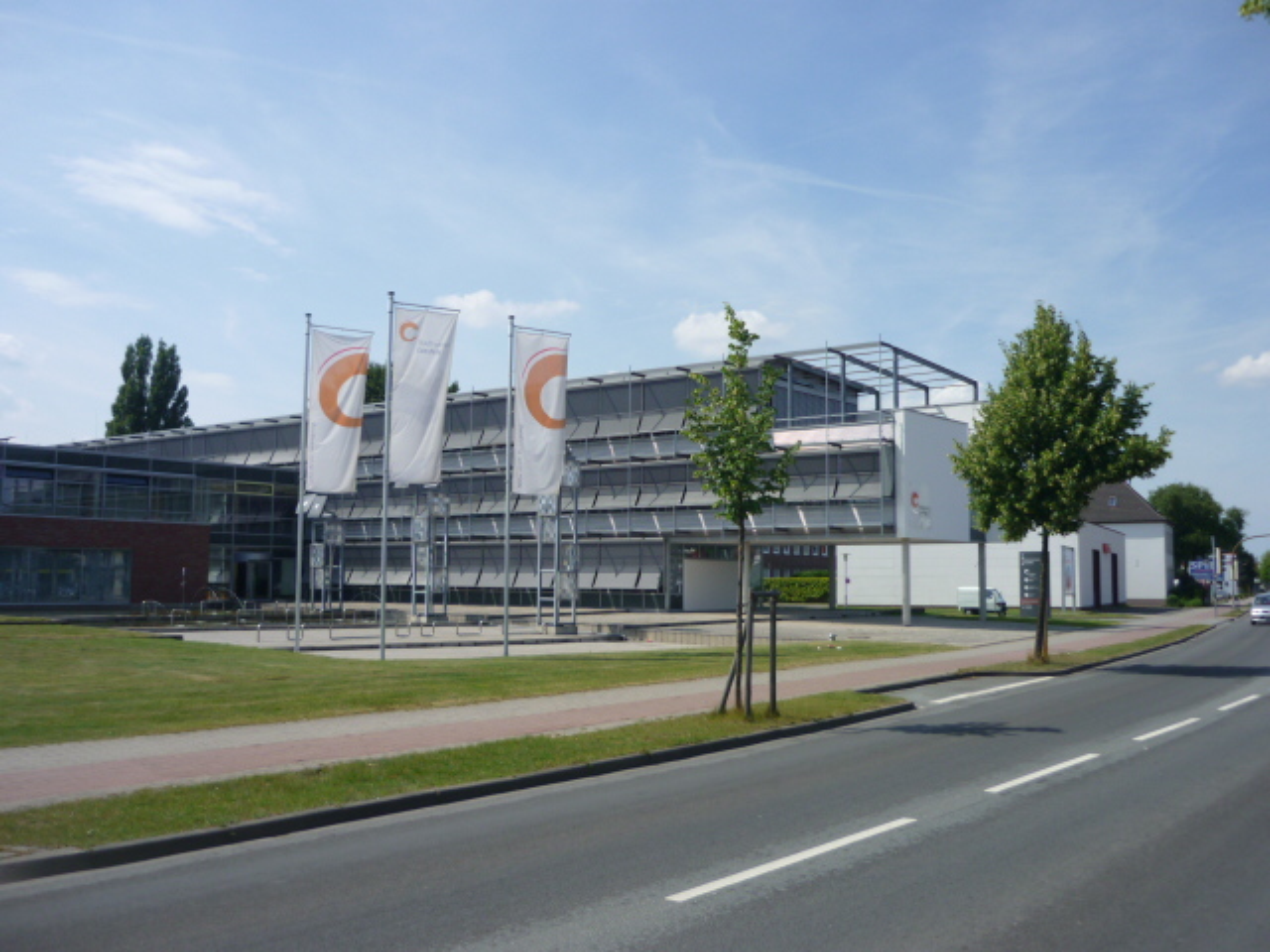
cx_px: 635
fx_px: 1211
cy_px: 476
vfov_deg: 42.9
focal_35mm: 33
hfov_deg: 55.4
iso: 80
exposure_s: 1/200
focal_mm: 5.5
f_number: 8
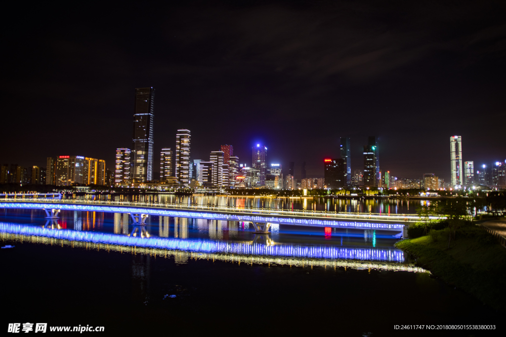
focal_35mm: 24
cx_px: 253
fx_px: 337
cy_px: 168
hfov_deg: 73.7
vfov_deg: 53.1
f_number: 2.8
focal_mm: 24
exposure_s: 1/2
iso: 200
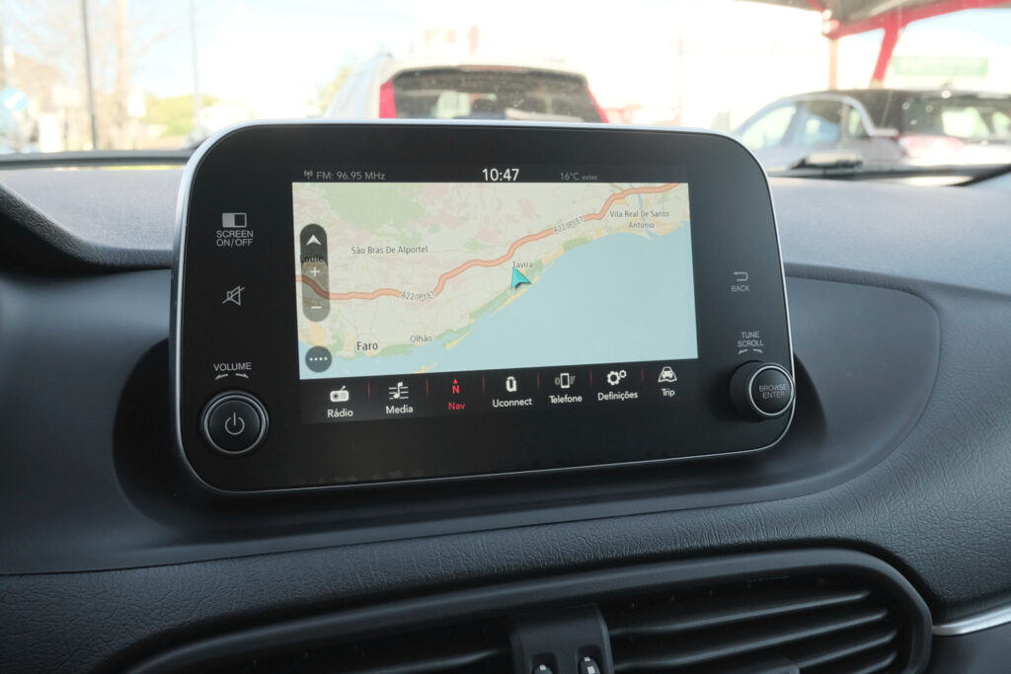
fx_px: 983
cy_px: 337
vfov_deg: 37.9
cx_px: 506
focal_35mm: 35
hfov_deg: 54.4
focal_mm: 23.5
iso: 2000
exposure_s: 1/160
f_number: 9
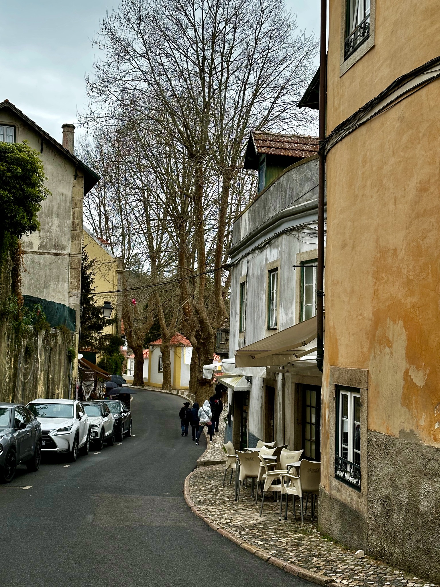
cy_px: 294
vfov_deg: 39.7
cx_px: 220
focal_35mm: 48
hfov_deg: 30.3
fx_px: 813
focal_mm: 6.86
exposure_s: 1/1157
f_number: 1.78
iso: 64
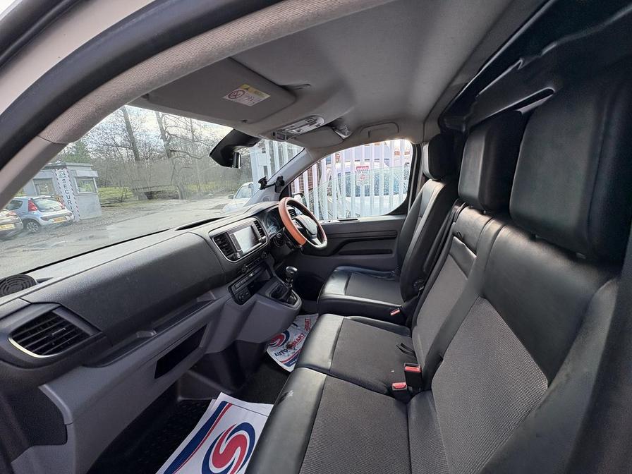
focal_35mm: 14
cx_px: 316
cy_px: 237
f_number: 2.2
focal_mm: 2.22
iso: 64
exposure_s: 1/191
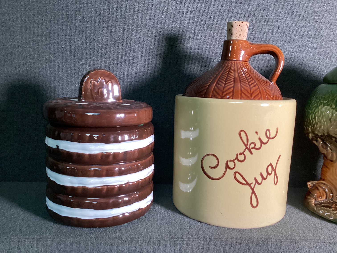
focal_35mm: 31
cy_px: 126
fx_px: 302
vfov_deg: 45.4
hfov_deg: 58.3
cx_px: 168
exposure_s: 1/40
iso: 320
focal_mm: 3.3
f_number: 2.4
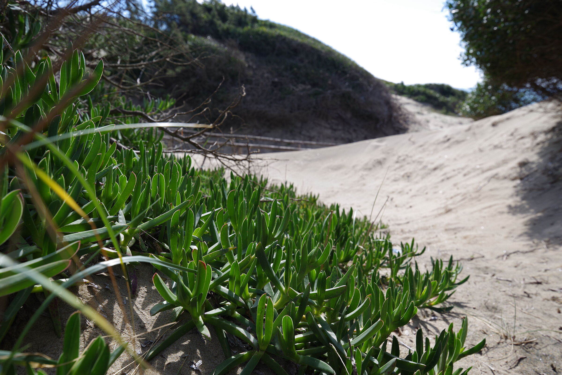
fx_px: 406
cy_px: 188
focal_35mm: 26
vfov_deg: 49.6
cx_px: 281
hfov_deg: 69.4
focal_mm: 26
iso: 100
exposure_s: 1/200
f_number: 6.3
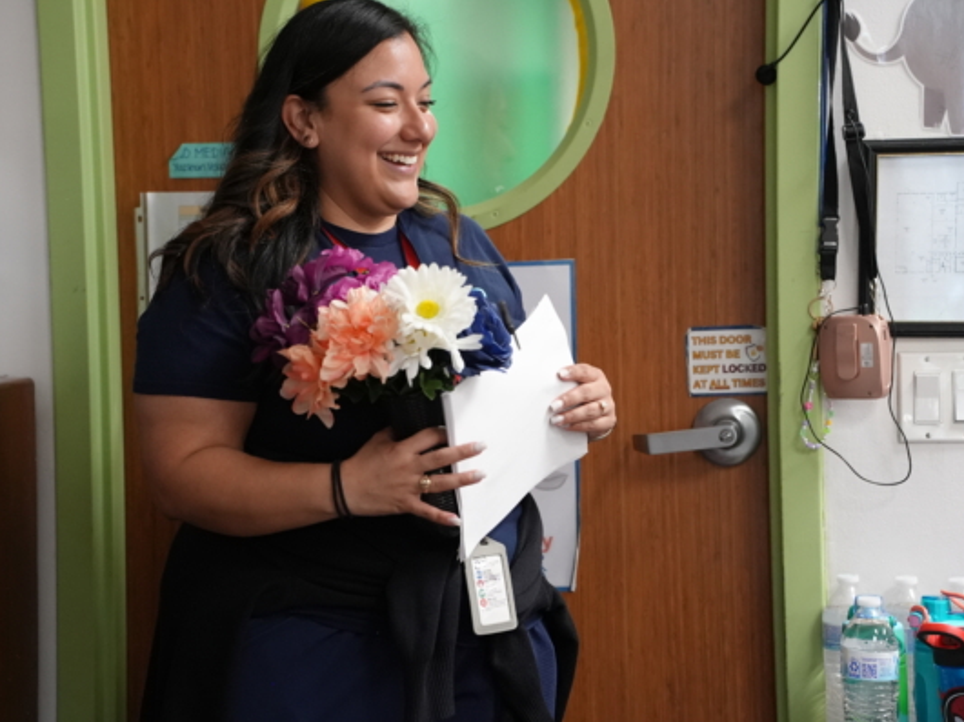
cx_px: 442
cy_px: 361
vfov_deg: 15.2
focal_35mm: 97
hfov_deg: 20.2
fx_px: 2700
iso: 6400
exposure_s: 1/160
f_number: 4
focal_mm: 89
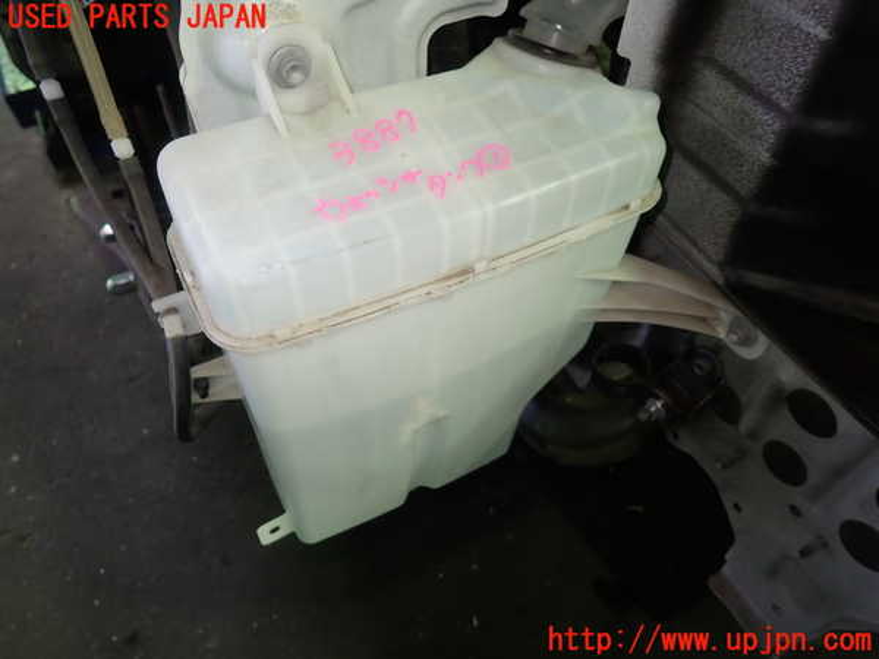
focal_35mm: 25
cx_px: 440
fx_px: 635
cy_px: 330
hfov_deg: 69.4
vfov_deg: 54.9
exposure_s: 1/30
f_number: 2
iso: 200
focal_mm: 4.5
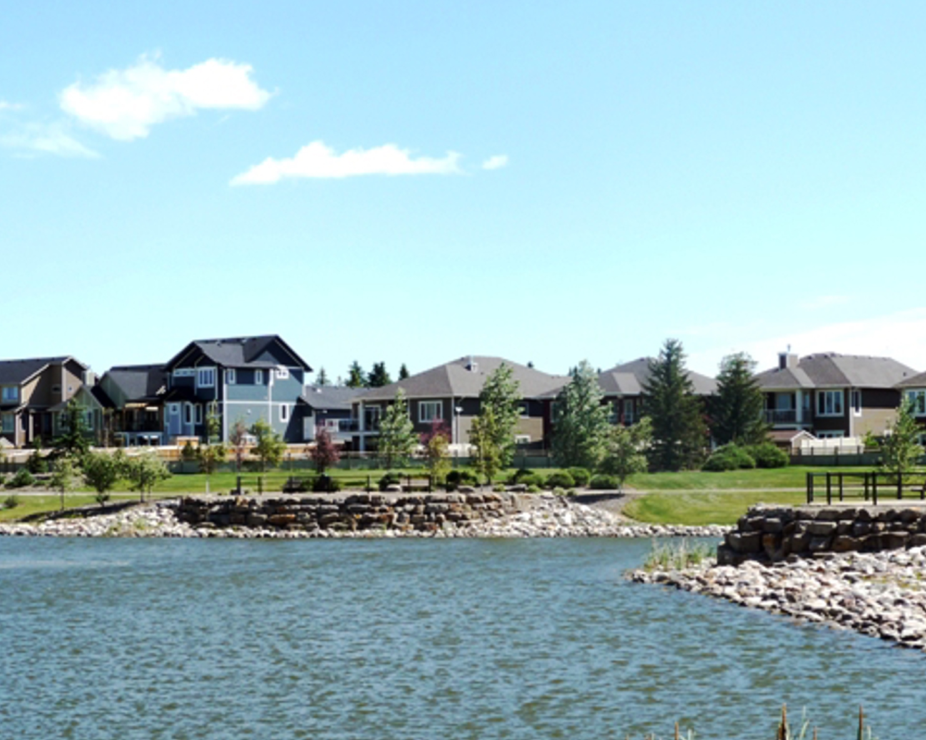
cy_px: 371
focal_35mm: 79
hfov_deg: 24.1
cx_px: 433
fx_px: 2165
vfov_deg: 19.4
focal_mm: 9.3
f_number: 4.3
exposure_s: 1/320
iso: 100
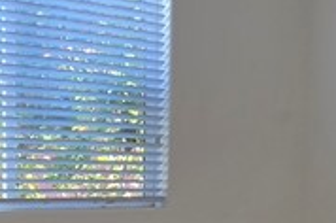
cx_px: 238
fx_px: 727
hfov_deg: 25.8
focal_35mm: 78
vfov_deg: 16.9
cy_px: 240
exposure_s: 1/120
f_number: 1.9
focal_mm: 2.2
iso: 160
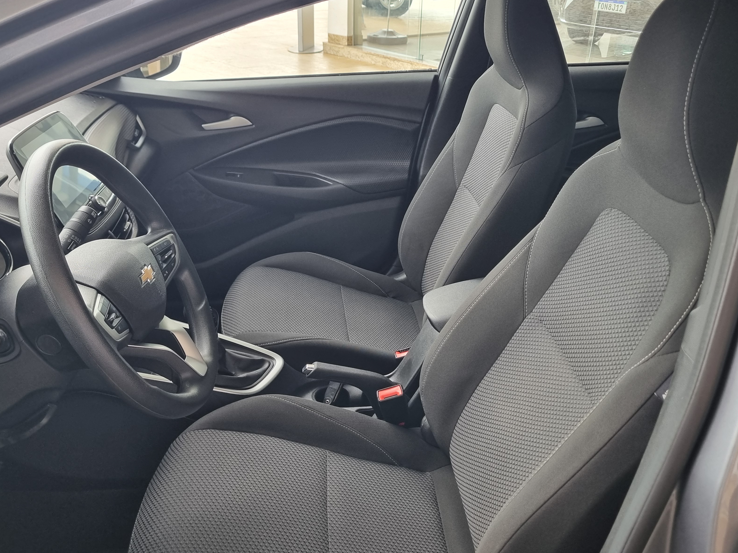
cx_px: 385
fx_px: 704
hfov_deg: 55.3
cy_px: 274
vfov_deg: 42.9
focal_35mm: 33
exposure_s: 1/120
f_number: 1.8
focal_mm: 5.4
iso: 160
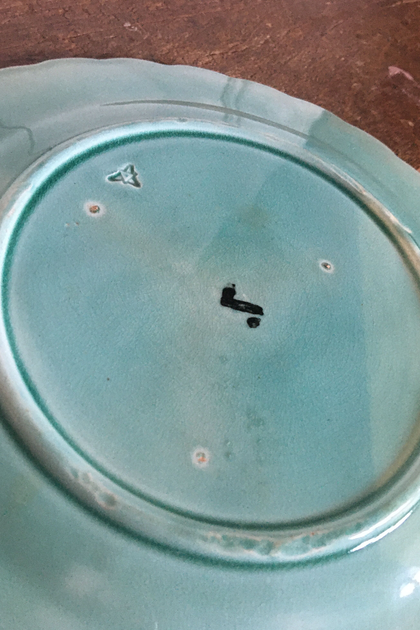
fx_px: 543
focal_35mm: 31
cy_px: 316
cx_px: 220
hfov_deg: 42.3
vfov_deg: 60.3
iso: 200
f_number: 2.2
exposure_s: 1/25
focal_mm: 4.15
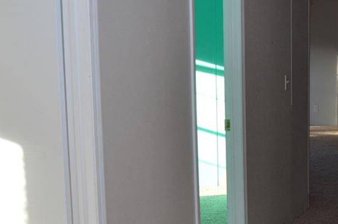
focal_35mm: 79
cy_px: 192
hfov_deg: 24.3
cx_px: 354
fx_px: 741
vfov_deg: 17.0
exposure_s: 1/125
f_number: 5.6
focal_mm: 18
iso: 400
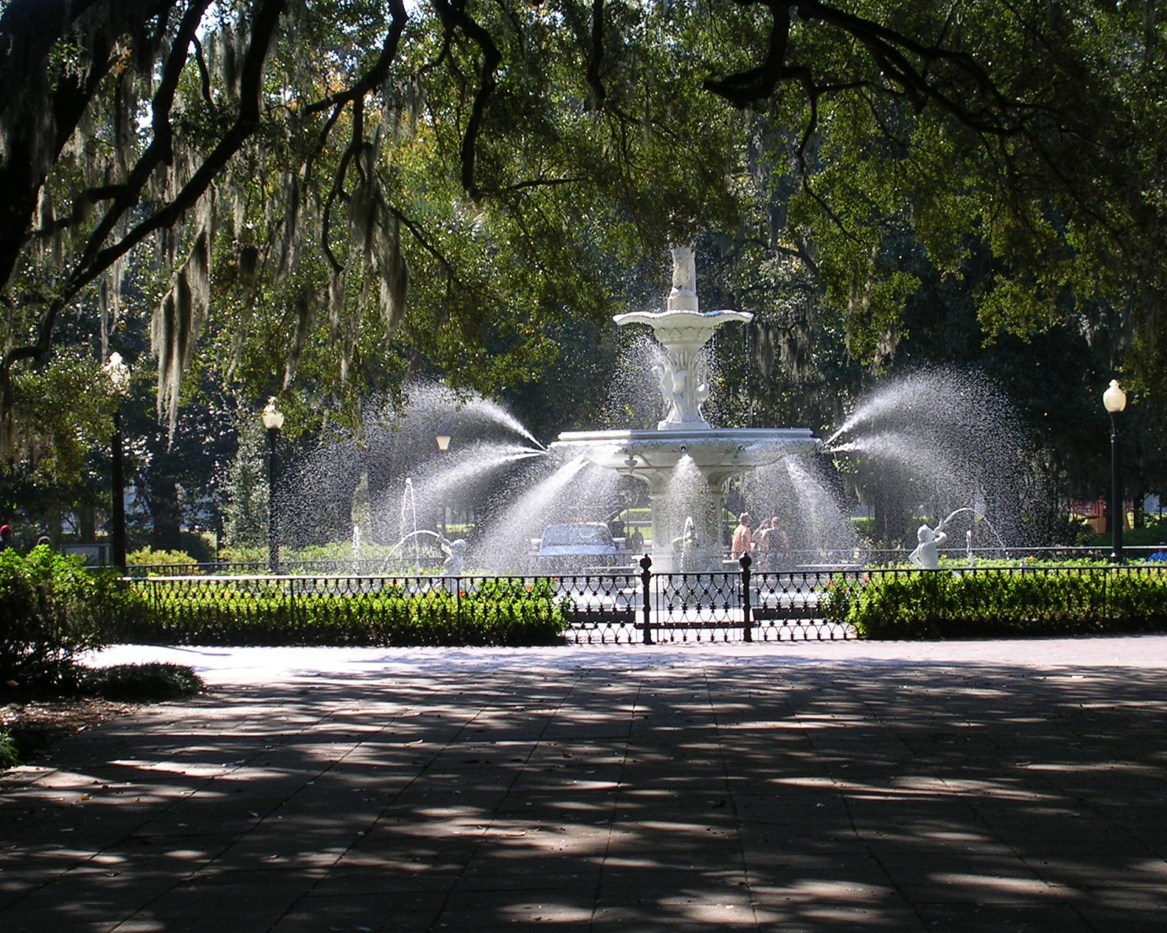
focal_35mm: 100
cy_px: 463
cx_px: 547
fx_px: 3454
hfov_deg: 19.2
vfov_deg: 15.4
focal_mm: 14.5
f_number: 4.4
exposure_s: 1/187
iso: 50
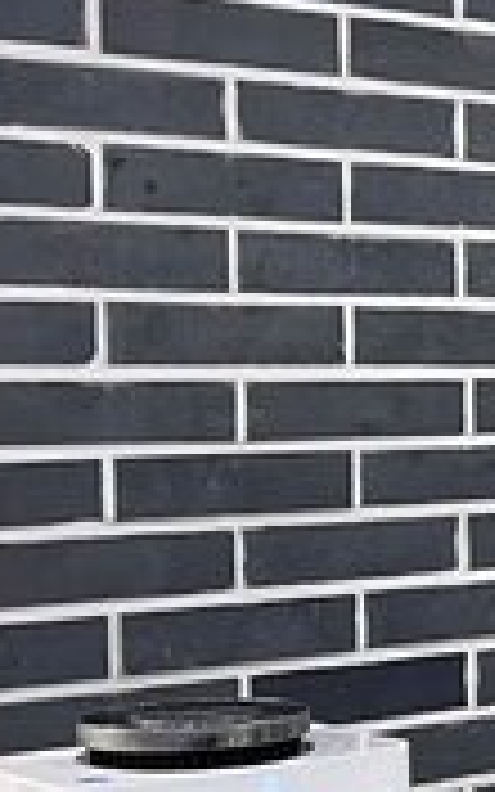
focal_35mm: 113
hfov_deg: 10.7
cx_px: 954
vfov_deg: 18.4
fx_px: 2439
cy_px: 522
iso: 400
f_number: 1.5
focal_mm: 5.7
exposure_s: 1/40
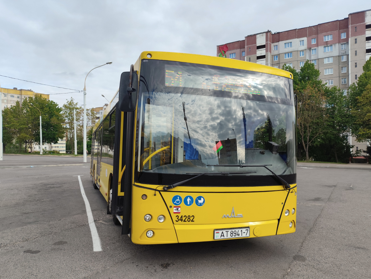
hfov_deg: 67.3
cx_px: 179
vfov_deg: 53.1
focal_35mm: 26
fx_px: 279
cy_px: 142
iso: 50
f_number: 1.79
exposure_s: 1/552
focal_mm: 4.71
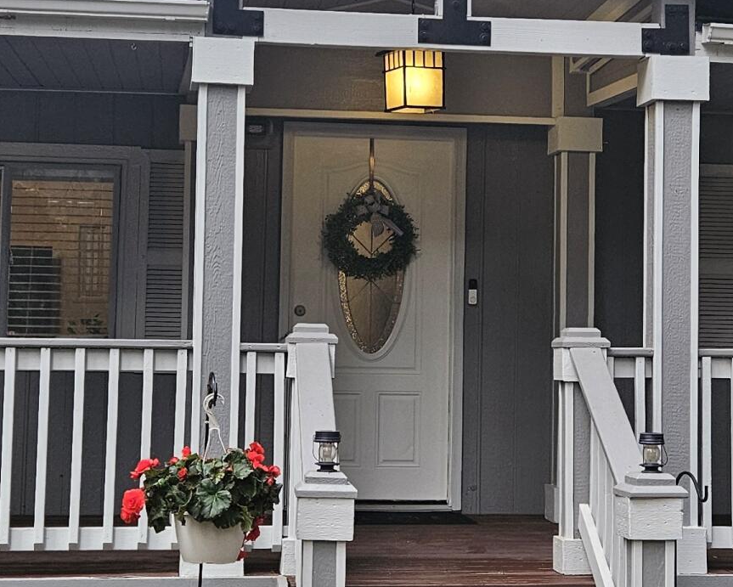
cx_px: 416
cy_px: 258
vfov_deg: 19.7
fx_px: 1693
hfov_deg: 24.4
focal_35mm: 78
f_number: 1.8
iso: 80
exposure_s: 1/120
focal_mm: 5.4
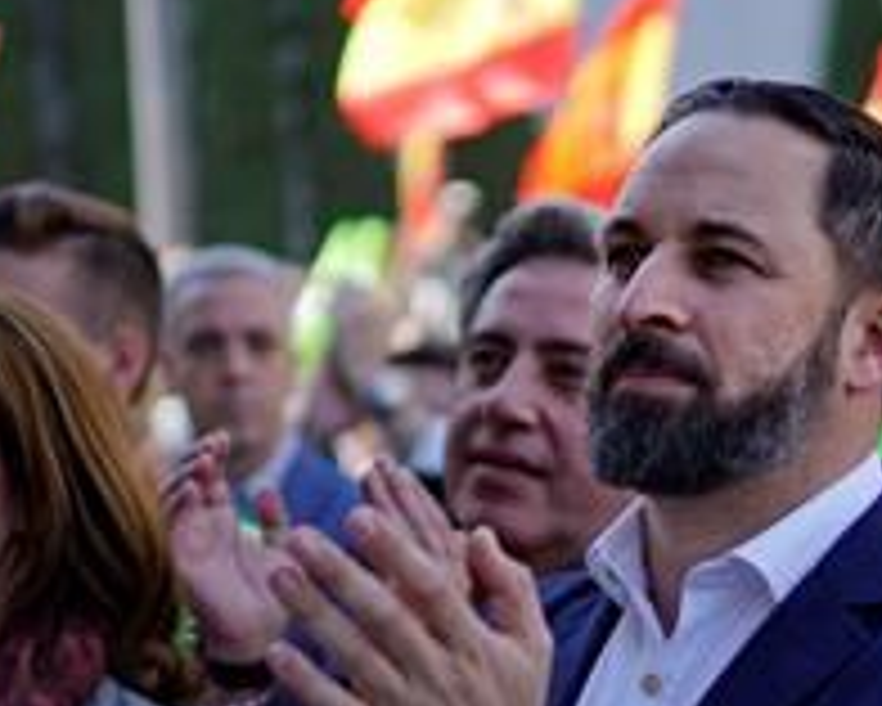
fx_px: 2847
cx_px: 684
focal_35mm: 109
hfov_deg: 17.5
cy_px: 641
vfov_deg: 14.0
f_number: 1.4
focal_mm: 35
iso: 50
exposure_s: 1/1250
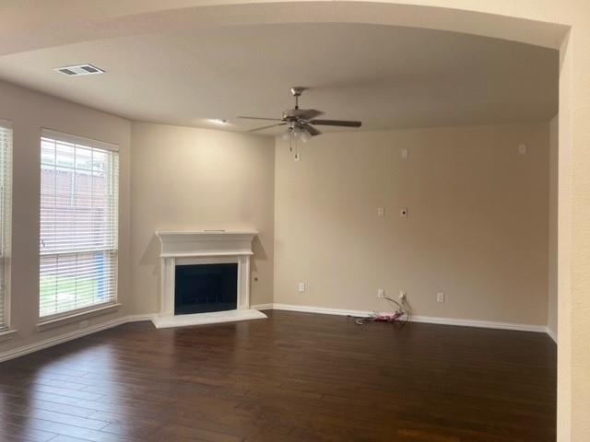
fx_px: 443
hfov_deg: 67.3
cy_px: 221
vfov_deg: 53.1
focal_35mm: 26
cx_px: 295
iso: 160
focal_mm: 4.25
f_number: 1.8
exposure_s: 1/60
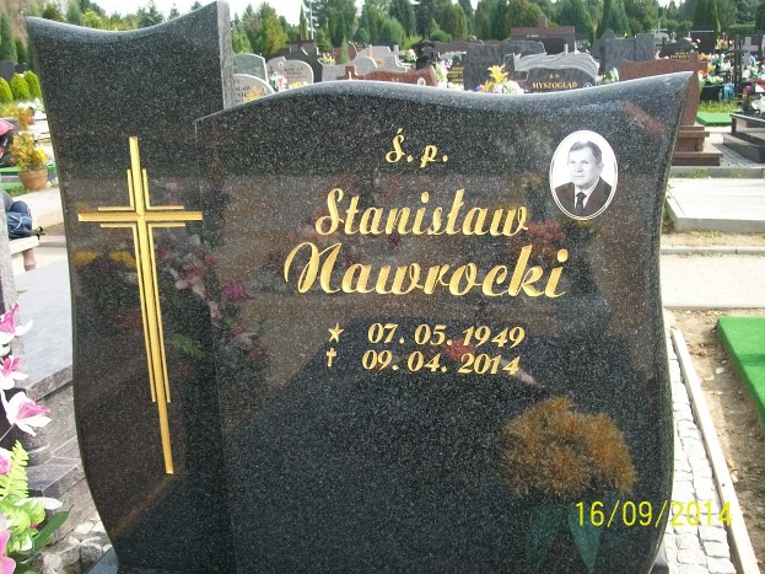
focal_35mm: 37
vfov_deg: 38.7
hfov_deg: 50.1
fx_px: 818
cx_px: 379
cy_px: 281
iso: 80
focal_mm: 6
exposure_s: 1/400
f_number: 2.7
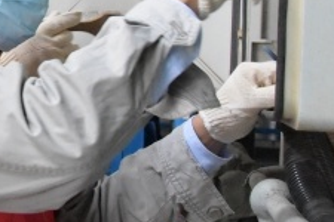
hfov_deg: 17.2
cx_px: -55
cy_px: 19
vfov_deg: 11.9
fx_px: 1058
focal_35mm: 114
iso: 12800
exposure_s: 1/60
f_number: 8
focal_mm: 28
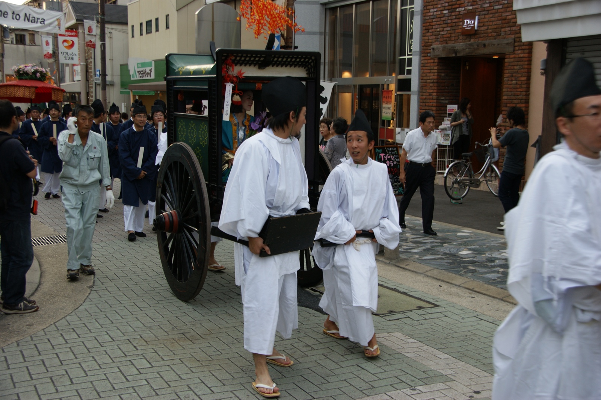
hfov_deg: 46.4
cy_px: 200
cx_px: 300
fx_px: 701
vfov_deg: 31.8
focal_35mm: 42
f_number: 5.6
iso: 100
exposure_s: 1/60
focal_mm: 28
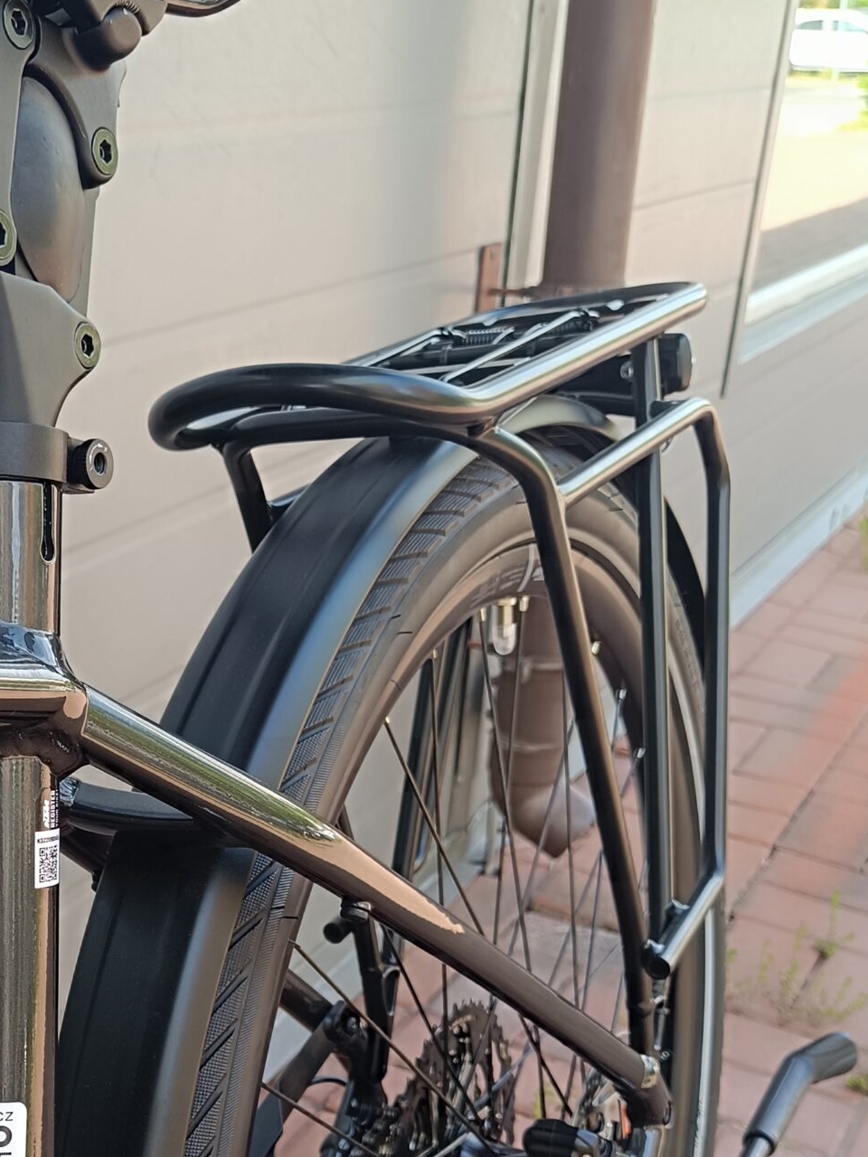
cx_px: 69
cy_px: 901
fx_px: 1605
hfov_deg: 28.9
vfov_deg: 38.4
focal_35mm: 48
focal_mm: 5.59
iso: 63
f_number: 1.88
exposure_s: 1/102
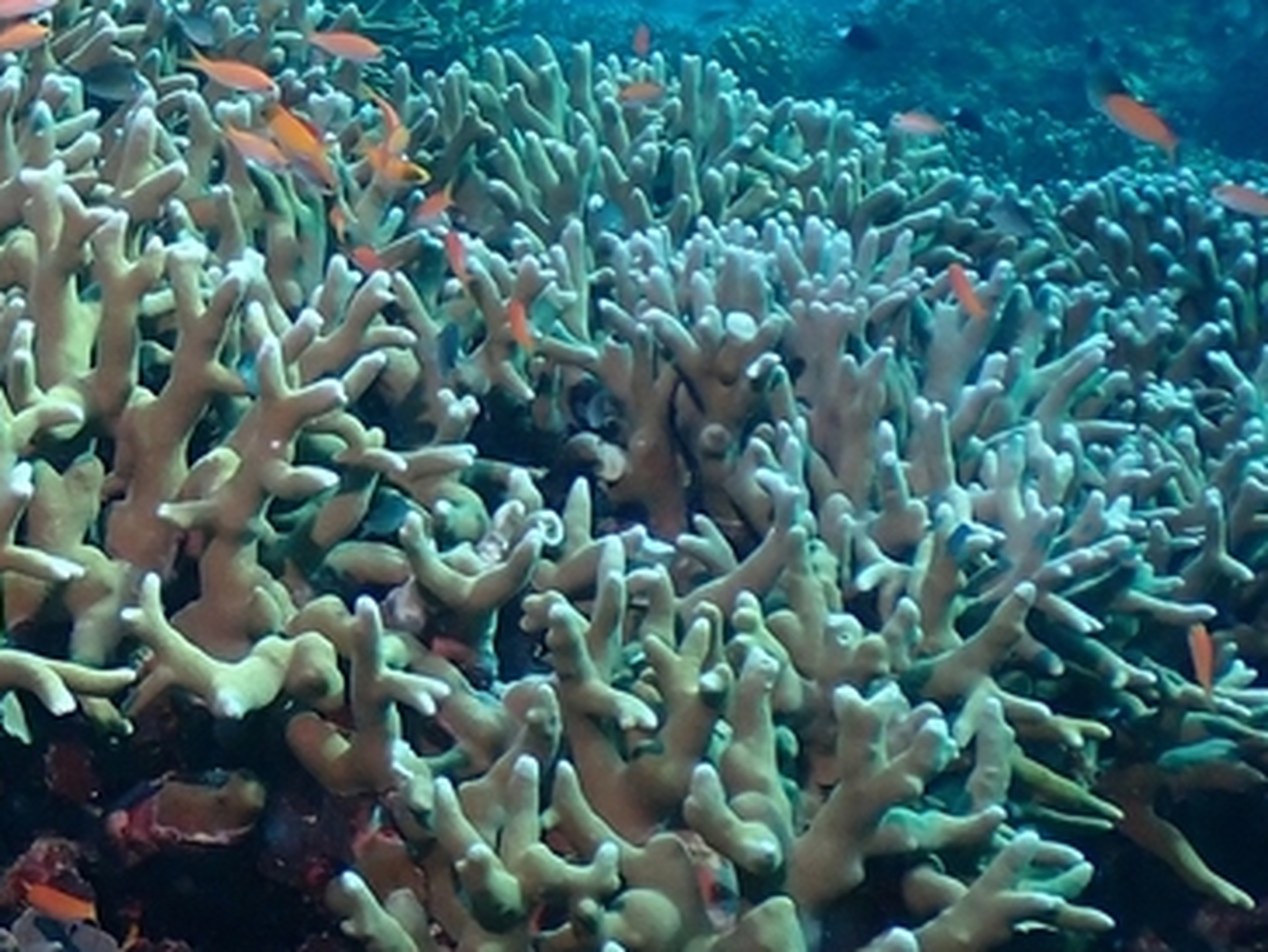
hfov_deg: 14.6
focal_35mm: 128
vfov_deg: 11.6
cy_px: 342
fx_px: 4690
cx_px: -497
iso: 200
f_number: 4
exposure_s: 1/125
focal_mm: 7.31
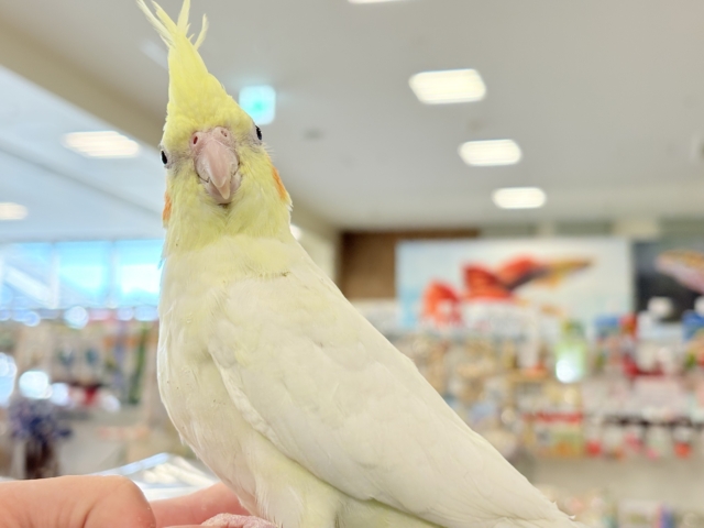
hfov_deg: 36.8
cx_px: 352
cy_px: 264
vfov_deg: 28.0
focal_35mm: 52
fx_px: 1058
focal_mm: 5.96
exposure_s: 1/100
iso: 50
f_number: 1.6
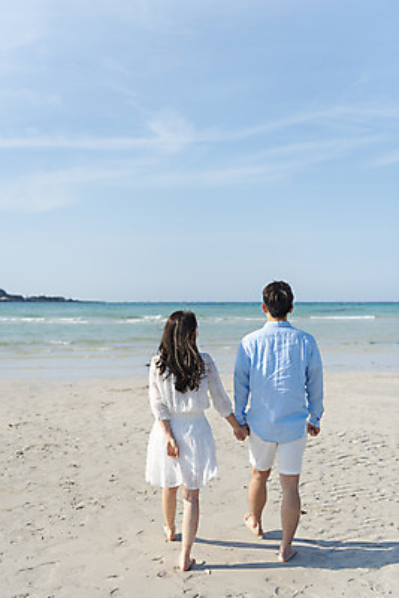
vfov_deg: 44.5
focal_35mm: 44
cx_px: 200
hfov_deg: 30.5
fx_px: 731
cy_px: 299
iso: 100
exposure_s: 1/3200
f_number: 2.8
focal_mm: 44
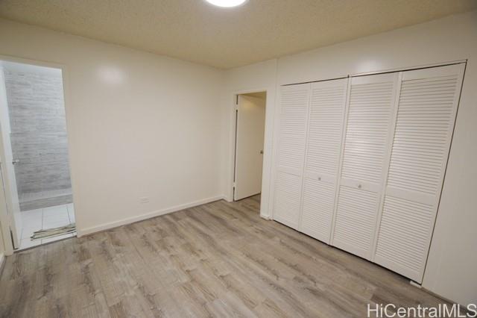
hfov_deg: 100.4
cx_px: 238
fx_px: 199
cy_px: 159
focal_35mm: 15
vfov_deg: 77.3
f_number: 3.5
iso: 560
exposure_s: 1/60
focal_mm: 10
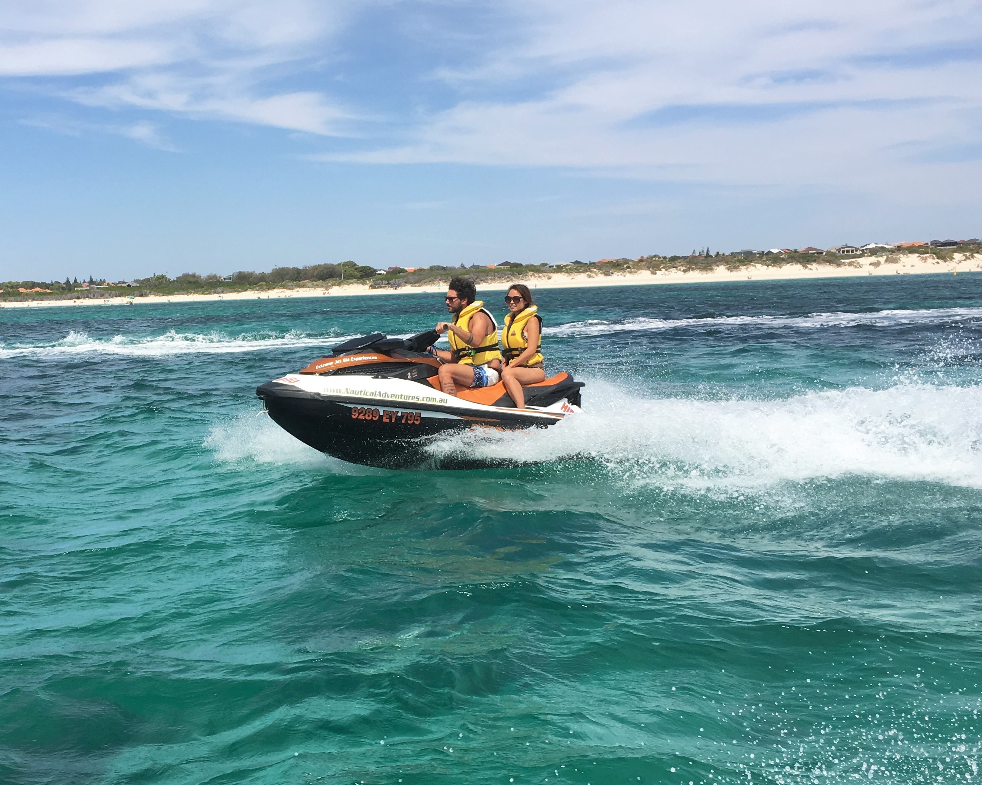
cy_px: 383
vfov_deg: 47.1
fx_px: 901
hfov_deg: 57.2
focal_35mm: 31
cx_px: 495
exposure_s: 1/2262
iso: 25
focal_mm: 4.15
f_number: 2.2
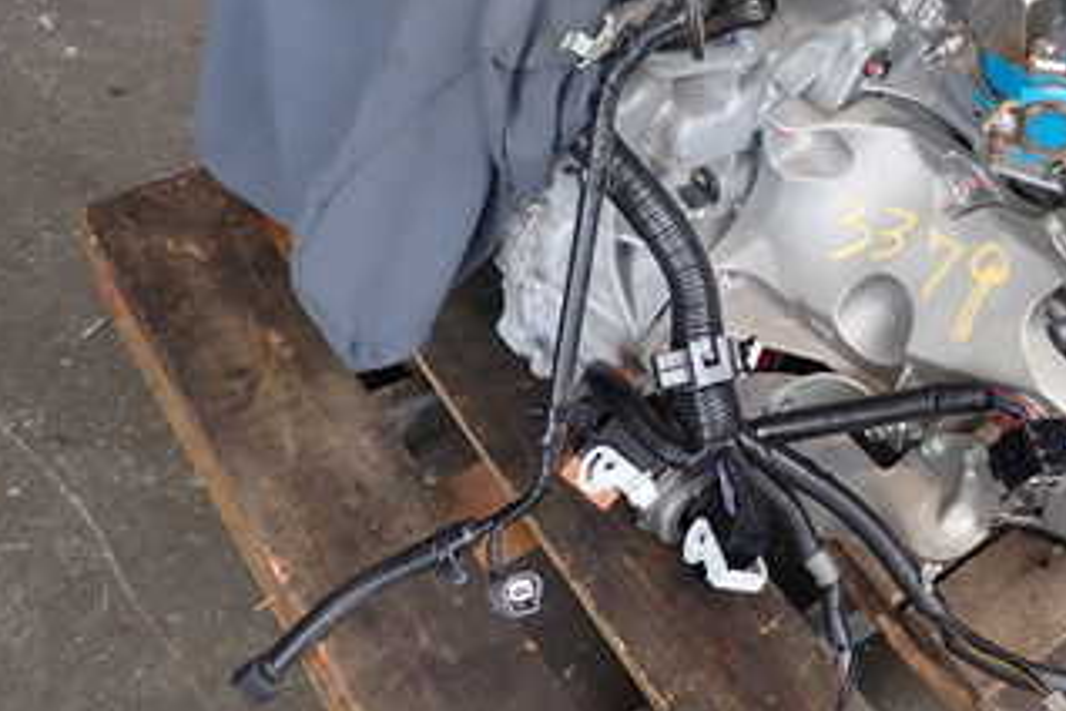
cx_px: 905
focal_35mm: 49
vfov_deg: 26.9
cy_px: 131
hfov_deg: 38.3
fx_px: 1451
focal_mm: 4.5
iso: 200
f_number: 2
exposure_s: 1/125
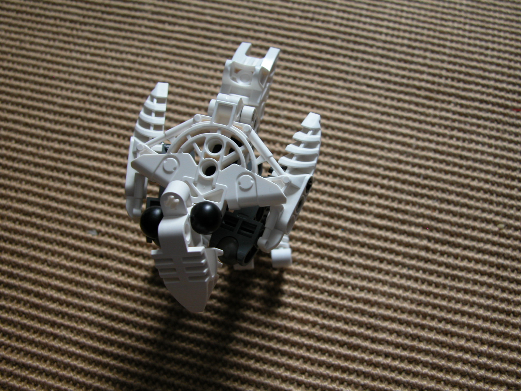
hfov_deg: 51.4
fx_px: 542
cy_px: 196
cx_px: 260
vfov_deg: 39.7
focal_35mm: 36
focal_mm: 9.5
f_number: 2.8
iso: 100
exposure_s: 1/4.6
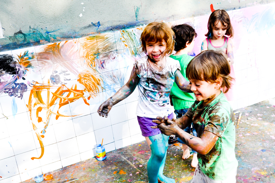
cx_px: 138
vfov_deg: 36.8
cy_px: 92
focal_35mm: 36
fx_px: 275
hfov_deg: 53.2
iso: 400
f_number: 11
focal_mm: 24
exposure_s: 1/125
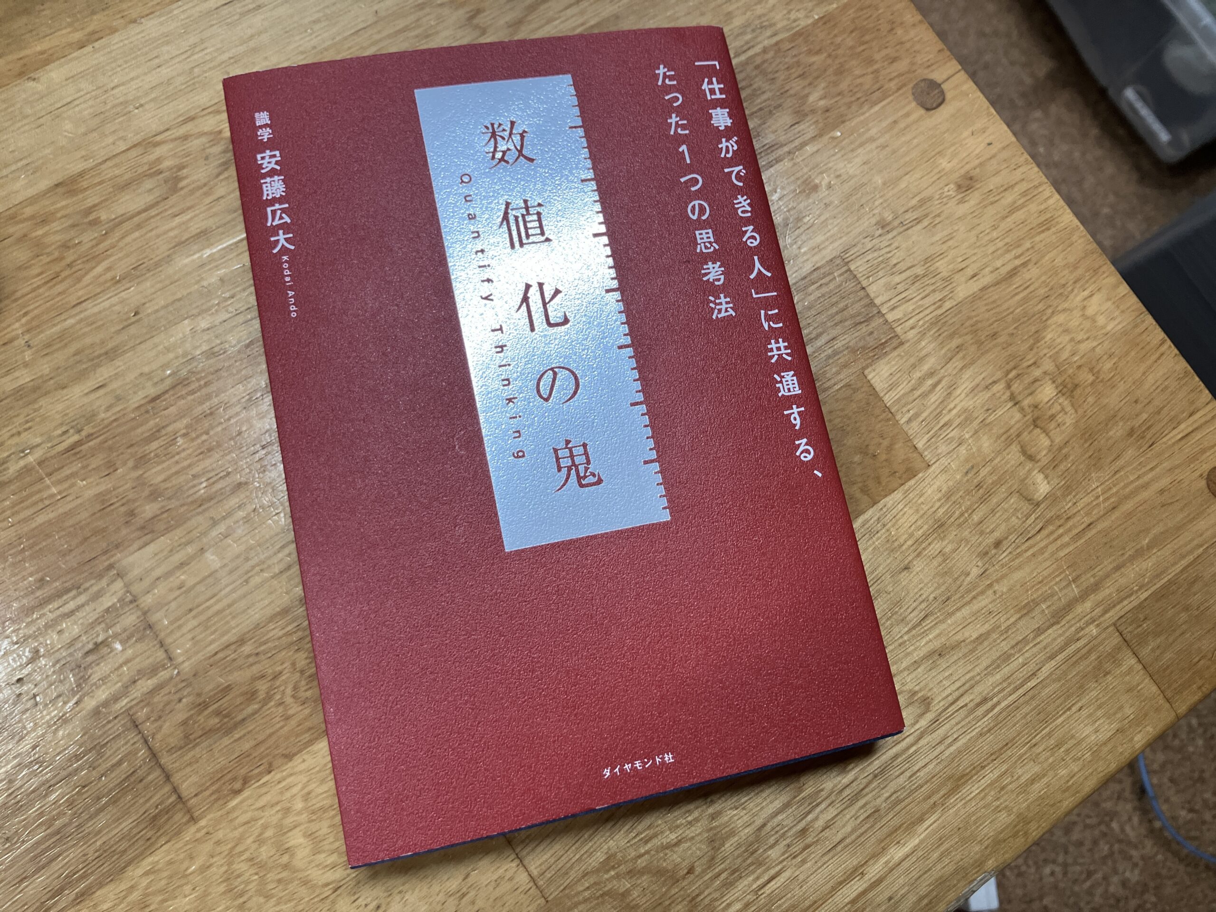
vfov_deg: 49.7
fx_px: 984
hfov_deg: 63.4
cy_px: 456
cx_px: 608
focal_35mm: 28
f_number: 1.8
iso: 80
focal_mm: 3.99
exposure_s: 1/121
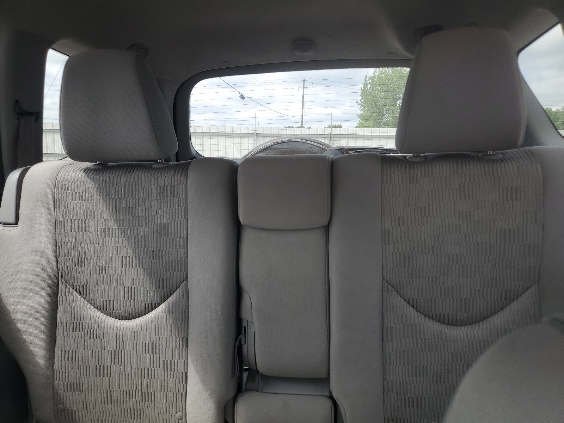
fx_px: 424
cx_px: 282
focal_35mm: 26
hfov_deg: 67.3
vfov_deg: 53.1
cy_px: 212
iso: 50
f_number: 1.5
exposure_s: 1/303
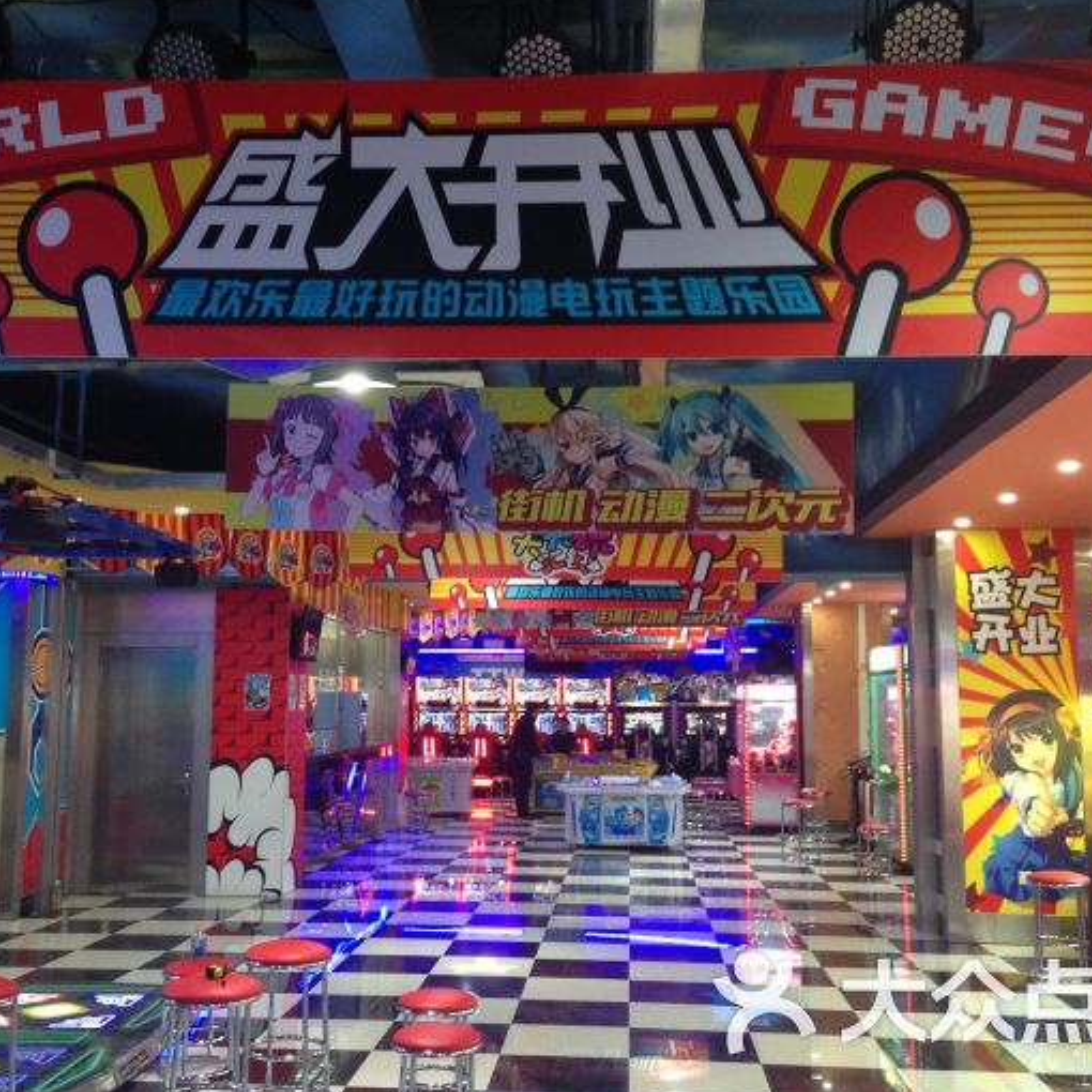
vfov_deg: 41.9
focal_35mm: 40
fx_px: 1428
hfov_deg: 41.8
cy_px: 551
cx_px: 501
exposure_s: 1/20
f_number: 2.4
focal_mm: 4.12
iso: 200
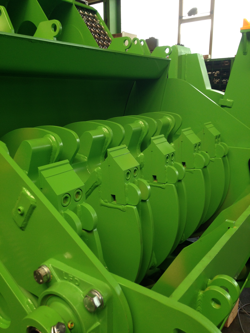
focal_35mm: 33
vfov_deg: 55.4
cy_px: 166
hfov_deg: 42.9
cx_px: 125
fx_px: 318
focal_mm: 4.12
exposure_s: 1/60
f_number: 2.4
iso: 64
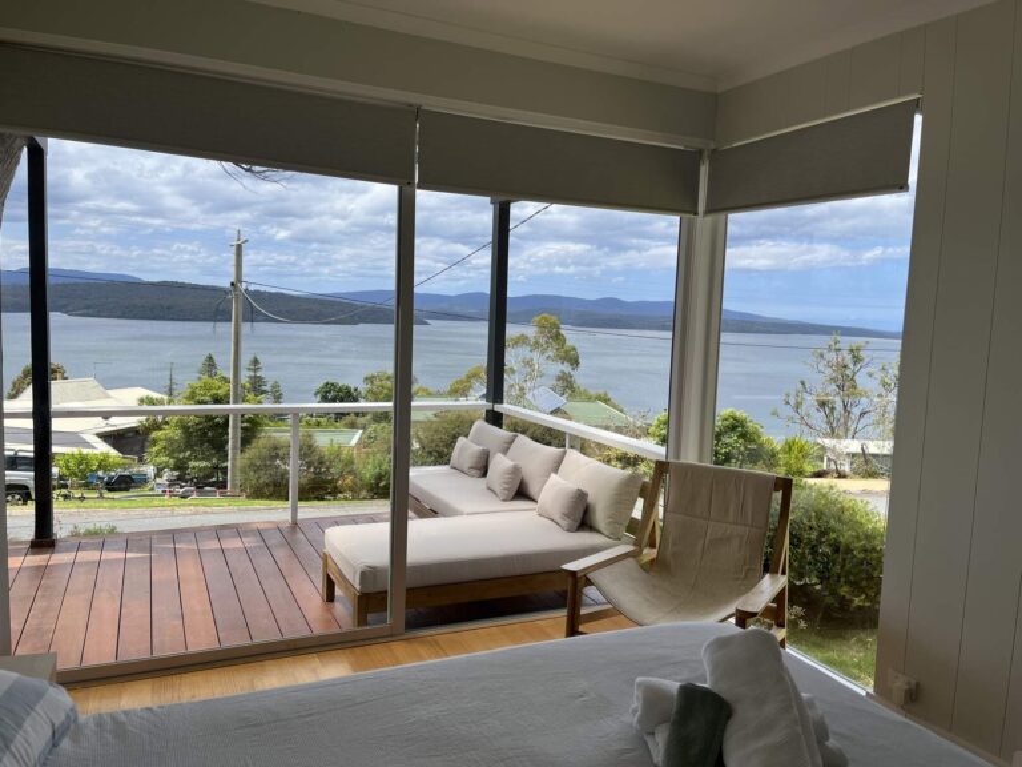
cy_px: 384
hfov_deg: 67.3
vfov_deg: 53.1
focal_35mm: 26
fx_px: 768
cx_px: 511
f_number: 1.6
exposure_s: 1/2967
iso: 50
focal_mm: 5.1
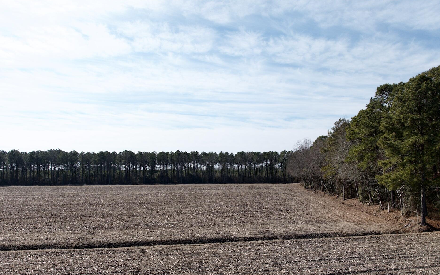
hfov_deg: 70.4
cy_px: 166
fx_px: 312
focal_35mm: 26
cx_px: 222
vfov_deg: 47.3
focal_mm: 12.29
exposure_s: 1/3200
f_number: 2.8
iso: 190
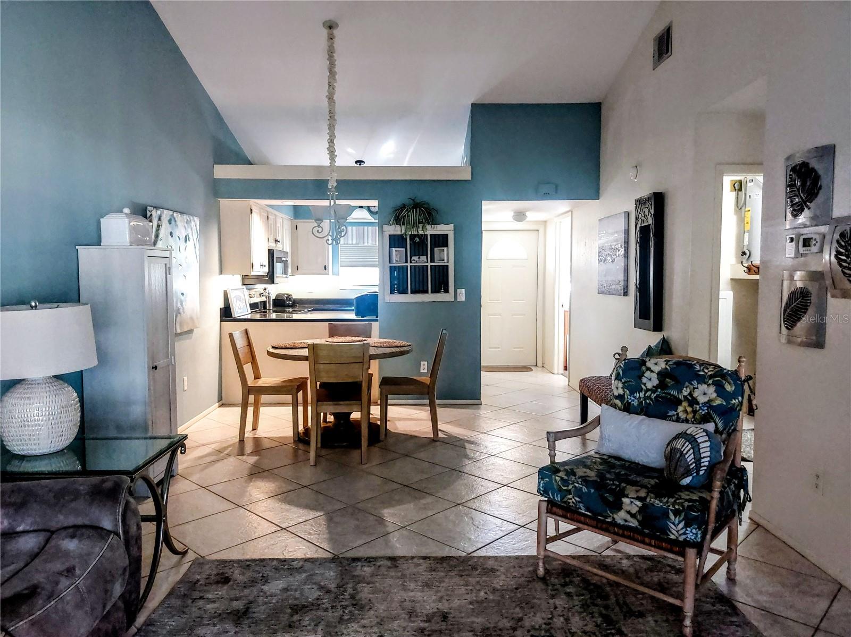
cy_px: 318
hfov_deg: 71.6
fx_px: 590
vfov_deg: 56.8
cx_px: 426
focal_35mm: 24
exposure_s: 1/30
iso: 500
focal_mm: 5.23
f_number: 1.8
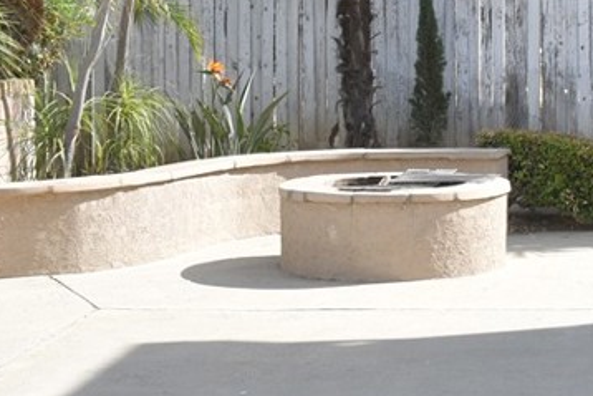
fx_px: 1697
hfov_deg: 19.0
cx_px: 654
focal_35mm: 103
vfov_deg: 13.2
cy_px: 75
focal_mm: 24
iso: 800
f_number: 11
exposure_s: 1/500
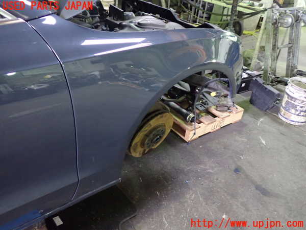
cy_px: 115
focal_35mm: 30
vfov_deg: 46.8
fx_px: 265
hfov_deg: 60.0
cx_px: 153
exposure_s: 1/20
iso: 800
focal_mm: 5.4
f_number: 2.3
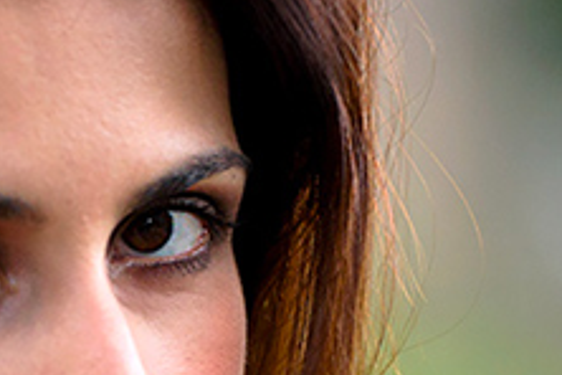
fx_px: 16219
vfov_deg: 1.3
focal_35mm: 1039
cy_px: 517
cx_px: 165
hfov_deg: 2.0
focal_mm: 200
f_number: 2.8
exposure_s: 1/800
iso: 400
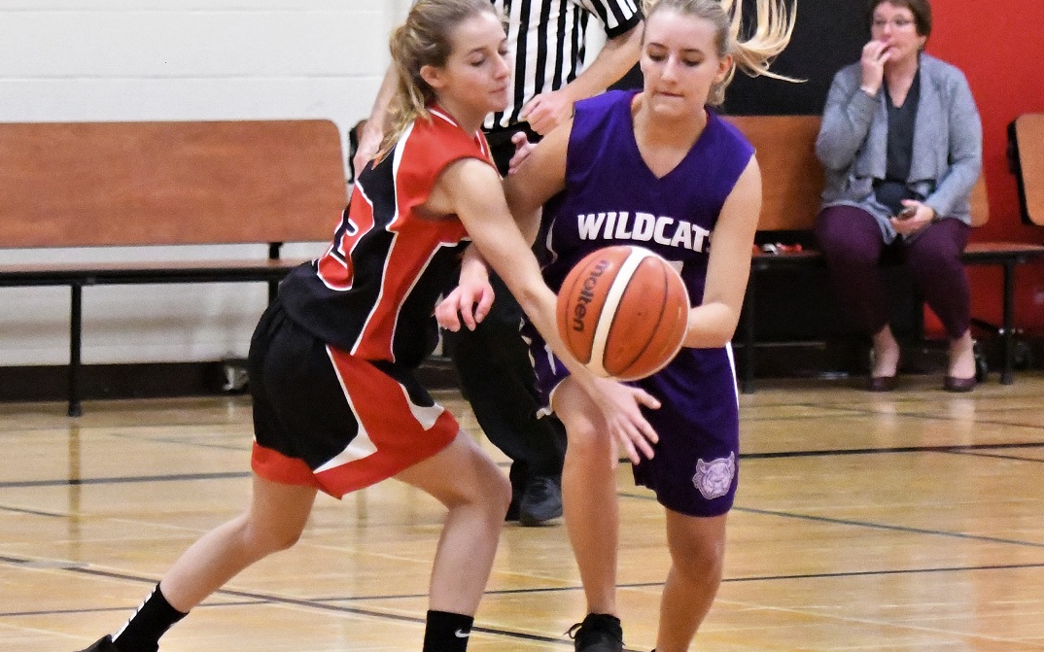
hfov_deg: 14.5
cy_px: 343
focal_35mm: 144
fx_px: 4097
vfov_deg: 9.1
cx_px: 528
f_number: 2.8
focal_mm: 90
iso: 22800
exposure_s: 1/1000
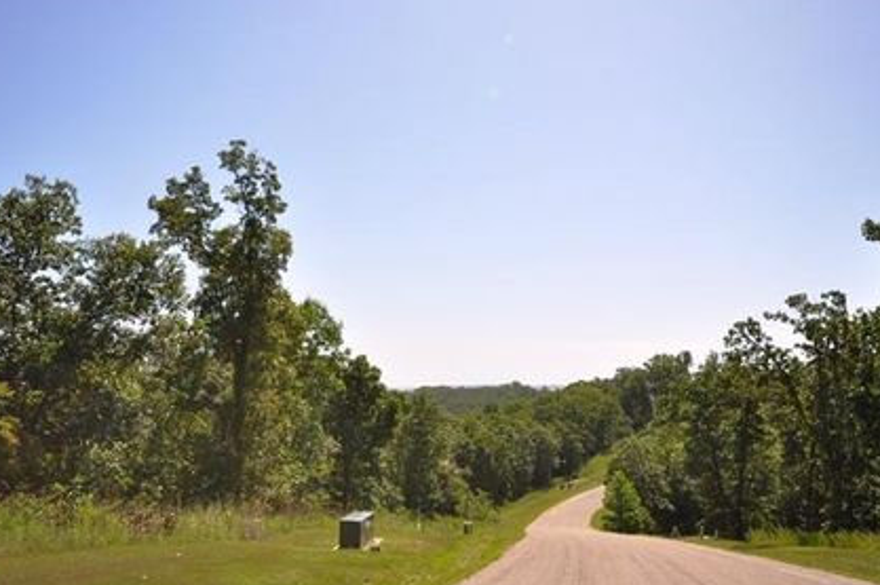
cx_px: 435
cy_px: 300
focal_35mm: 36
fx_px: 879
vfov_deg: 36.8
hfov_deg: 53.2
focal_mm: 20
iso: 200
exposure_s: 1/320
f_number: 9
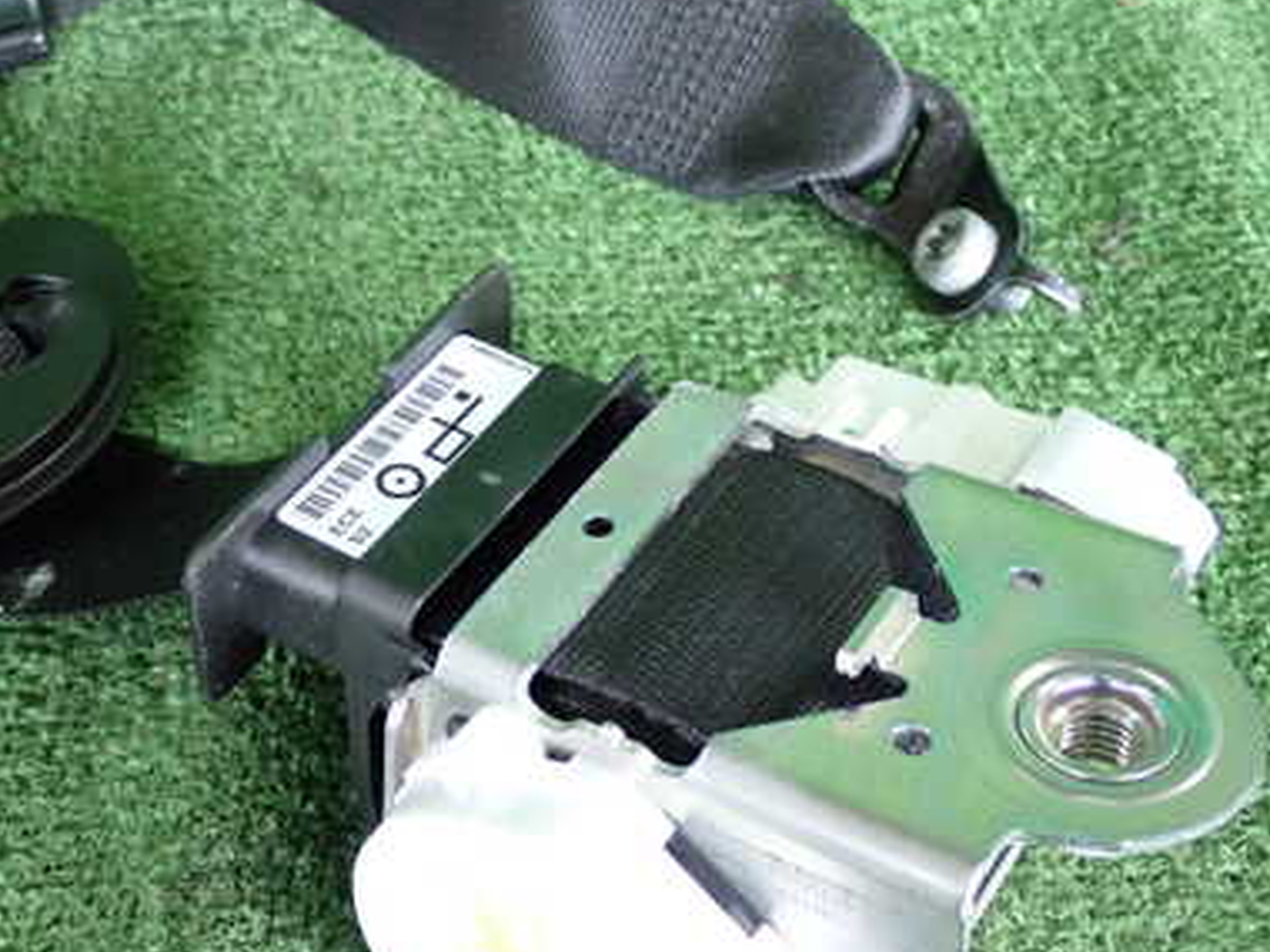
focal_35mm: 60
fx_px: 2201
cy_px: 491
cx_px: 354
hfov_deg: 31.7
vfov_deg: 24.4
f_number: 2.7
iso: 800
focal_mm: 6.83
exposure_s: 1/125
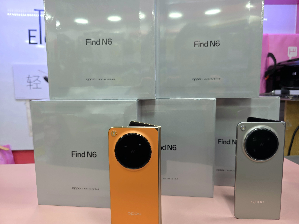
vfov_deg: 58.9
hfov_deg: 73.9
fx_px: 199
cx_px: 150
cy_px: 112
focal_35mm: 23
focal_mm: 6.3
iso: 32
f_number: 1.7
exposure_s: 1/101
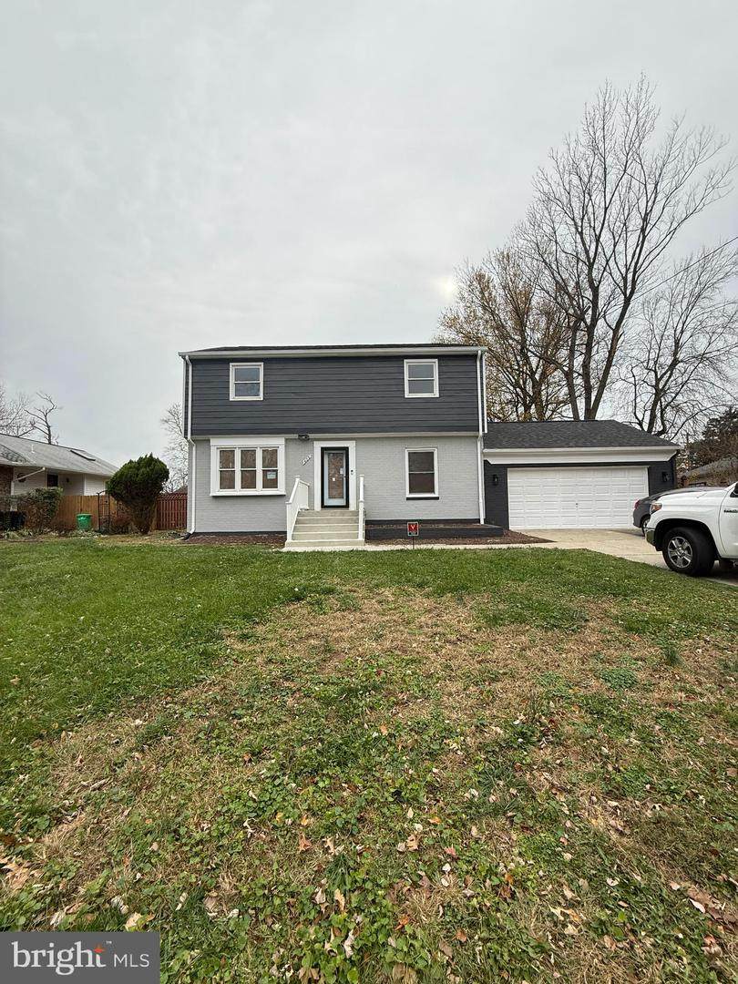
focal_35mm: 14
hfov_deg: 85.7
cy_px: 492
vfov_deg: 102.1
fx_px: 398
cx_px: 369
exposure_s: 1/644
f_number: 2.2
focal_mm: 2.22
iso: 50
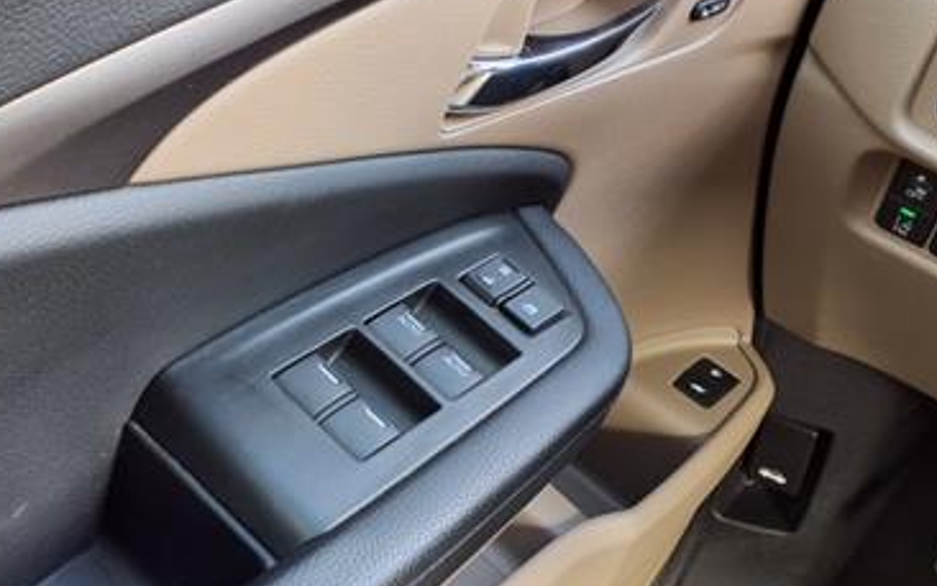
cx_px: 335
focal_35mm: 50
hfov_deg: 39.9
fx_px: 1277
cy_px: 289
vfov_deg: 25.9
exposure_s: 1/40
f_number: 1.9
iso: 80
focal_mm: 3.58
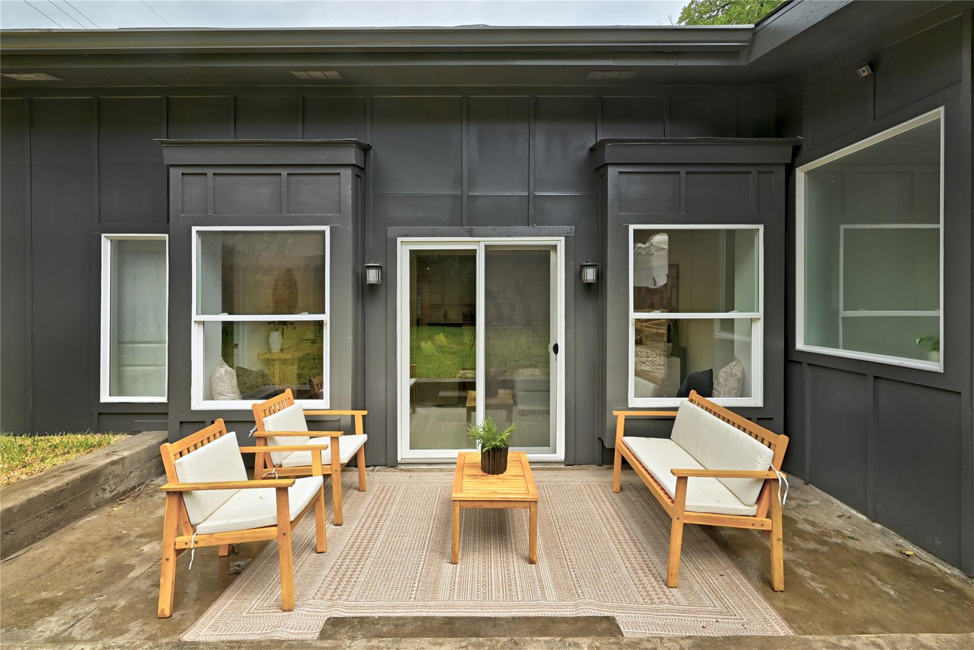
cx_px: 487
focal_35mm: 16
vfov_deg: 75.5
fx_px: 419
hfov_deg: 98.5
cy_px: 325
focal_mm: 15.5
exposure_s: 1/60
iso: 400
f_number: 10
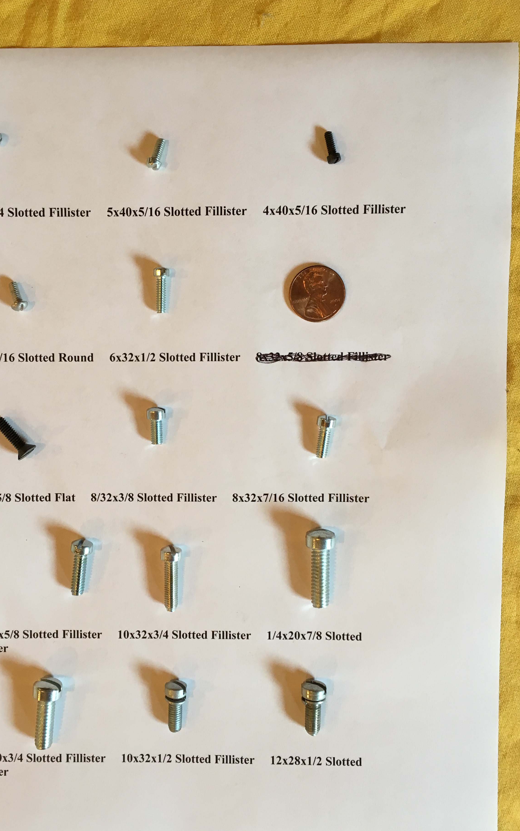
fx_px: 771
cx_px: 190
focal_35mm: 34
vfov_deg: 56.7
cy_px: 428
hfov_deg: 37.0
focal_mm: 4.15
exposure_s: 1/30
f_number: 2.2
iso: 50
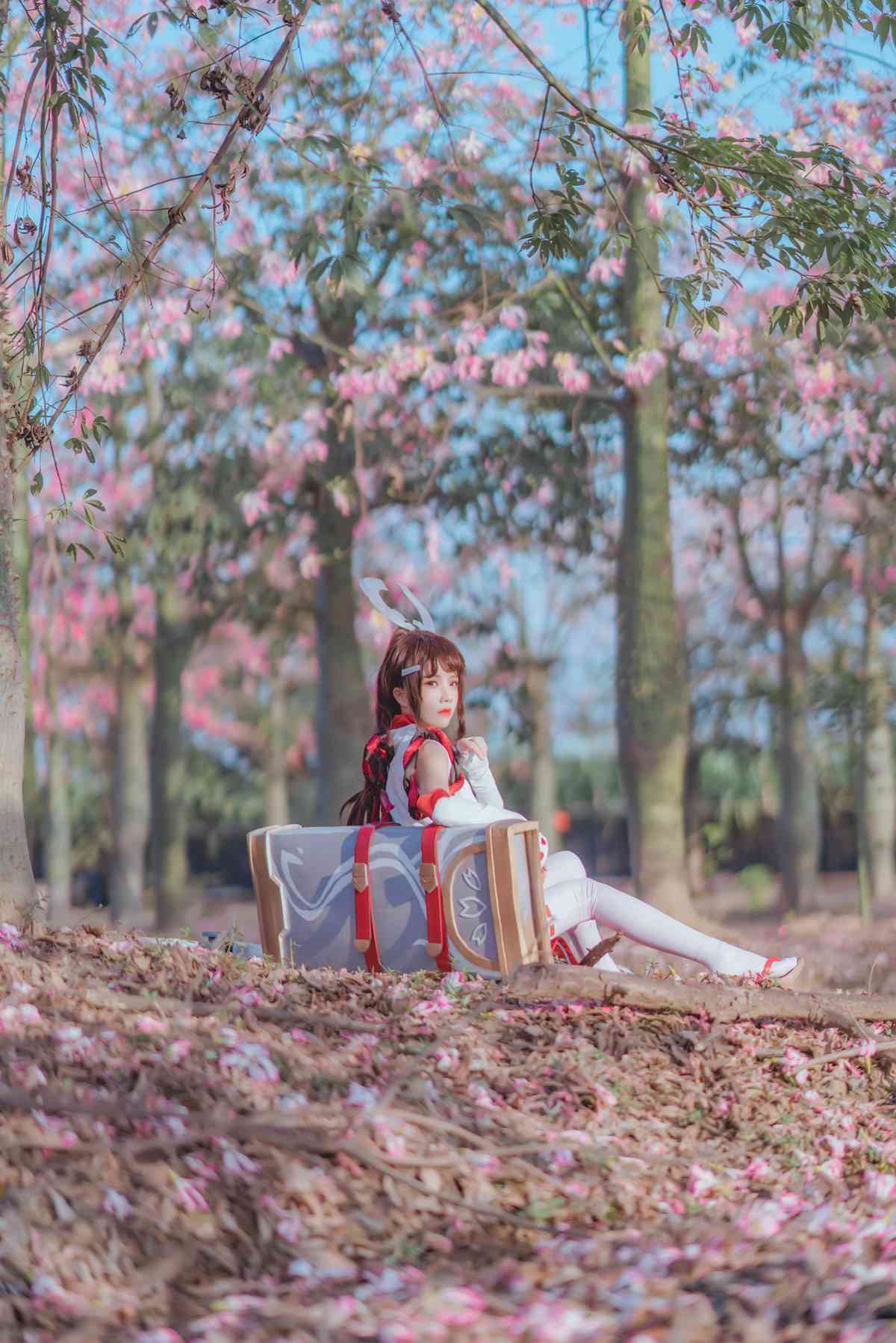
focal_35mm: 85
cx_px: 448
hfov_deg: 16.1
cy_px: 672
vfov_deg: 23.9
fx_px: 3172
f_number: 1.4
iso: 160
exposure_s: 1/4000
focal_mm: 85
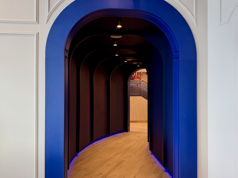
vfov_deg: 46.8
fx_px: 206
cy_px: 94
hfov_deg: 59.9
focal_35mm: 30
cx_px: 125
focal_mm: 6.76
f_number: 1.78
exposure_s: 1/60
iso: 100
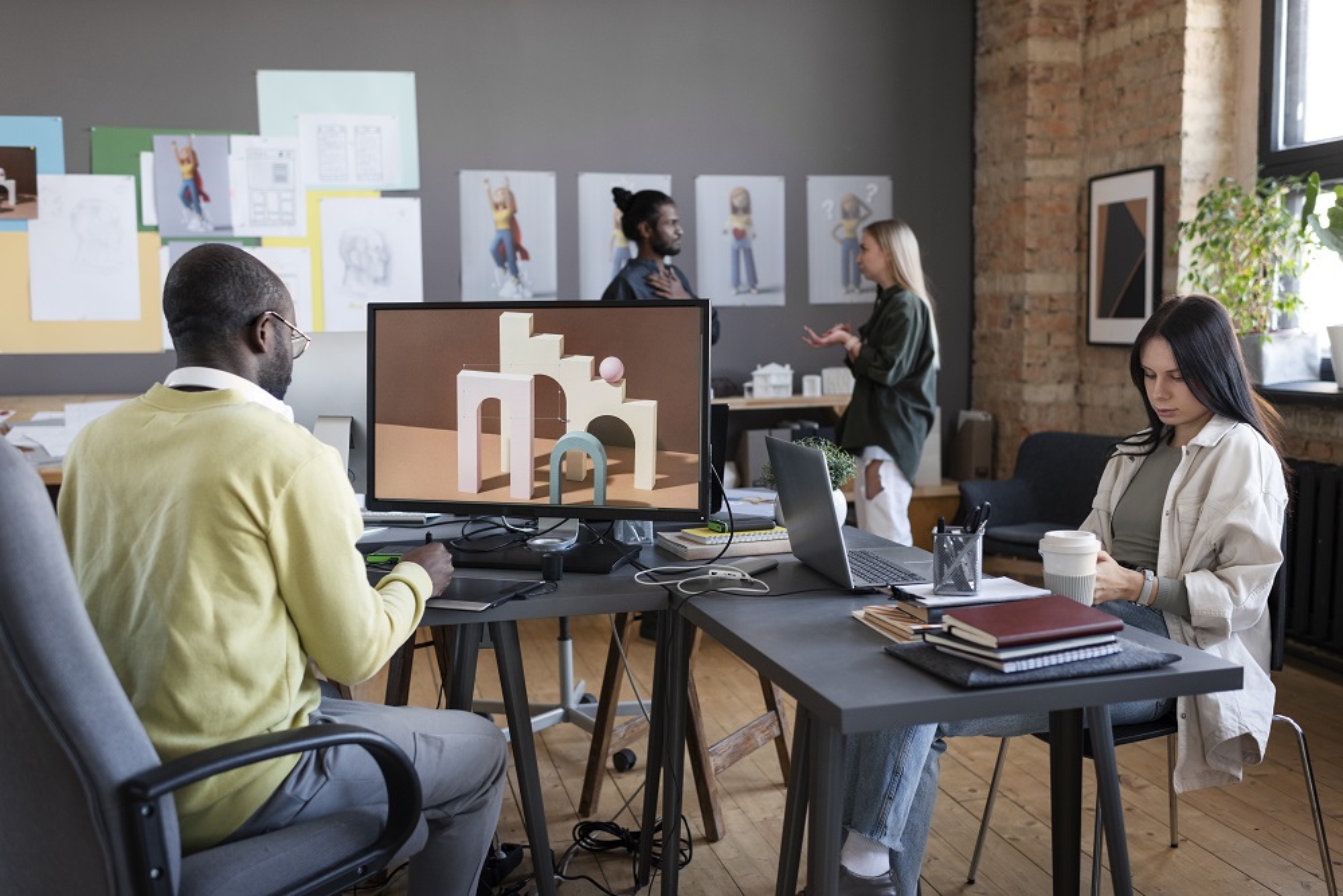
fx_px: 1306
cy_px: 448
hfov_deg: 54.4
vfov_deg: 37.9
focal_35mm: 35
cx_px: 672
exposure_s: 1/200
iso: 500
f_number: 2.5
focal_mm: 35
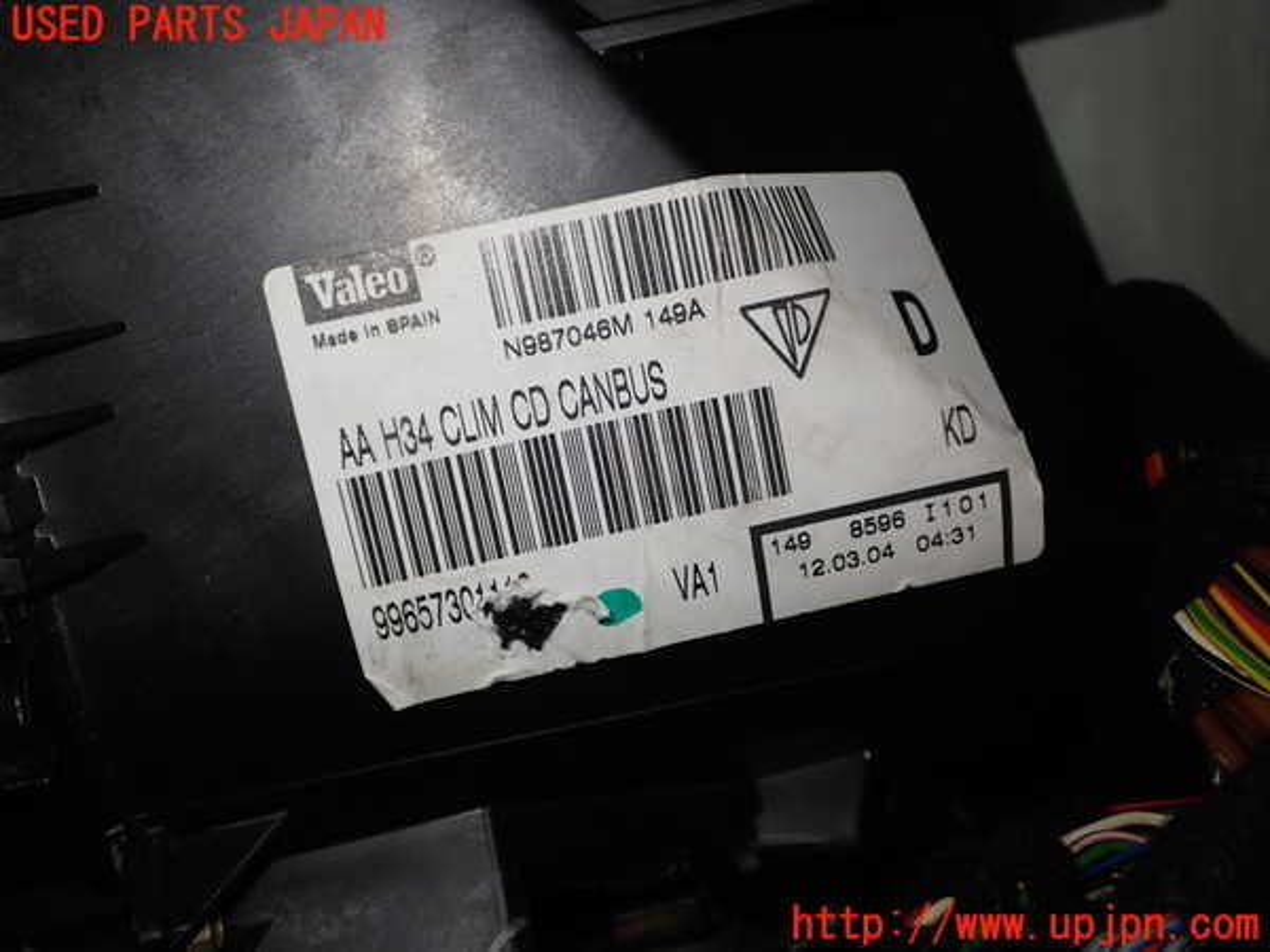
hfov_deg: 49.0
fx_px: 1394
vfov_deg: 37.7
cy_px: 476
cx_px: 635
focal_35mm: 38
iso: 200
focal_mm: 6.83
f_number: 2.7
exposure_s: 1/50
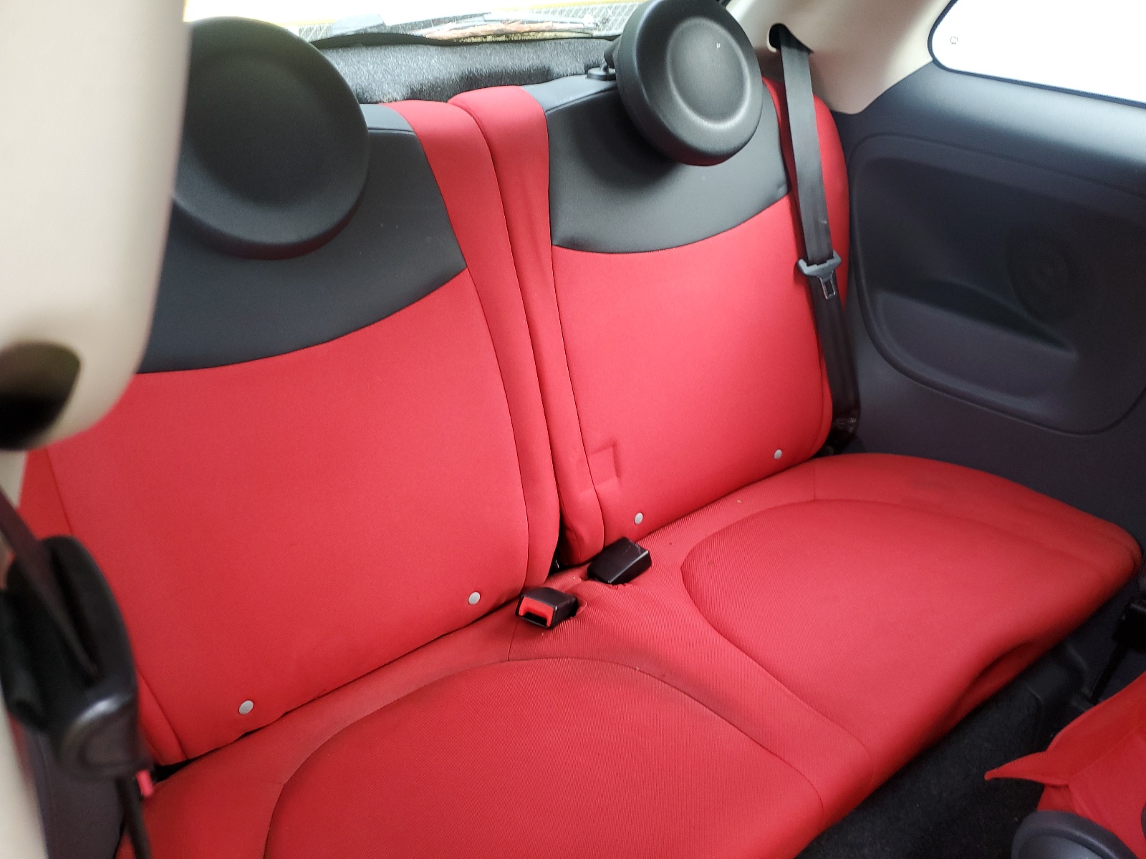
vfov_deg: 53.1
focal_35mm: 26
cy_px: 430
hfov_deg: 67.3
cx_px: 573
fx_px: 861
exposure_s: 1/60.2
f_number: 1.5
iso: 88
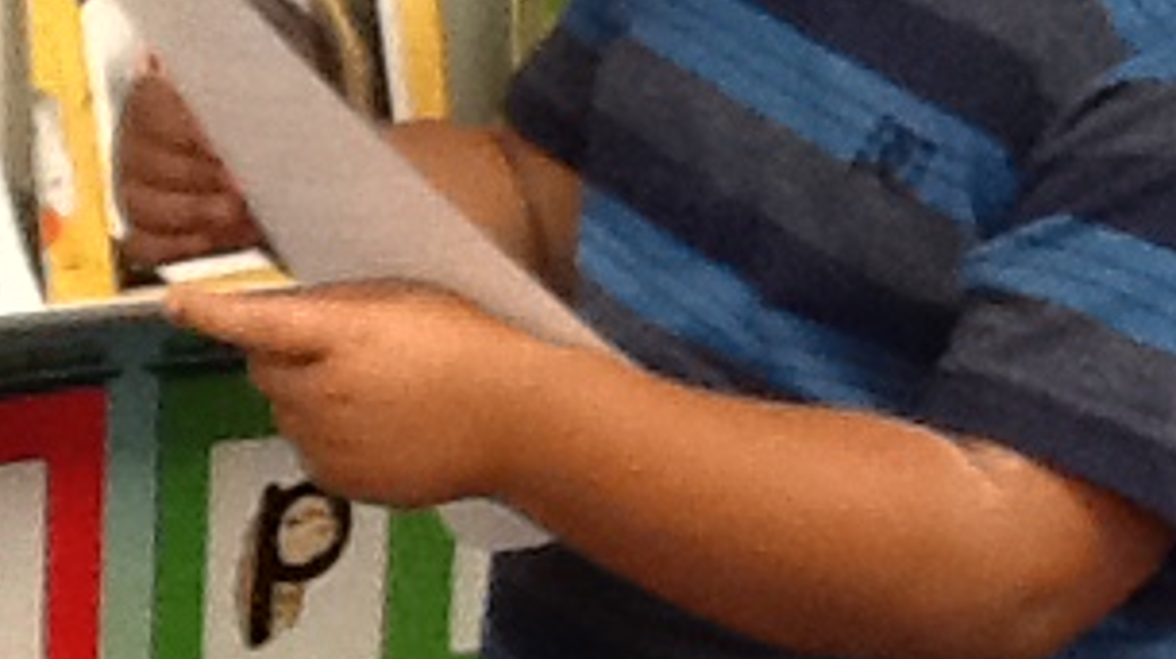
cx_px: -343
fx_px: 4705
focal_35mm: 151
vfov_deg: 8.0
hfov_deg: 13.7
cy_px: 69
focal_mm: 2.03
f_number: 2.4
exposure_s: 1/30
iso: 200
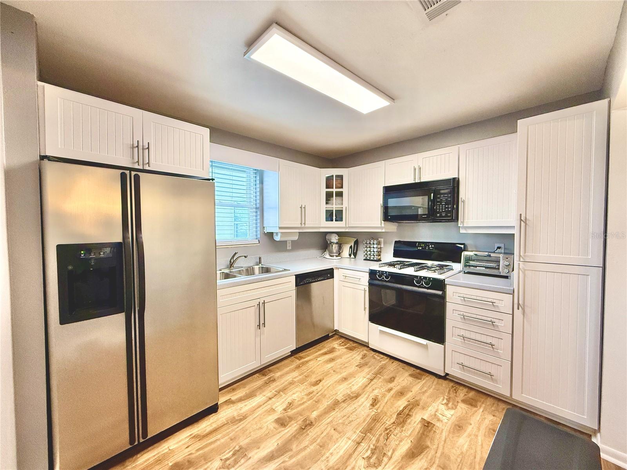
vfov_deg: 85.7
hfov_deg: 102.1
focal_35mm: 14
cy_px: 235
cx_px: 314
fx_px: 254
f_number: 2.2
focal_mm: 2.22
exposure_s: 1/120
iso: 200
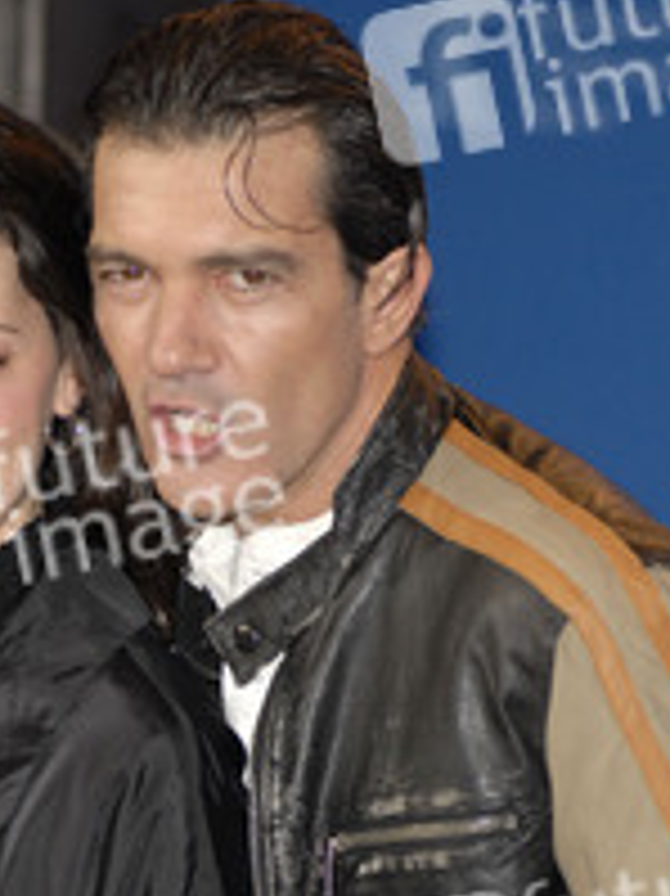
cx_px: 189
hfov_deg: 4.9
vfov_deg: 6.5
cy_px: 734
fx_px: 7879
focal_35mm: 305
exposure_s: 1/160
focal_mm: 105
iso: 400
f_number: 4
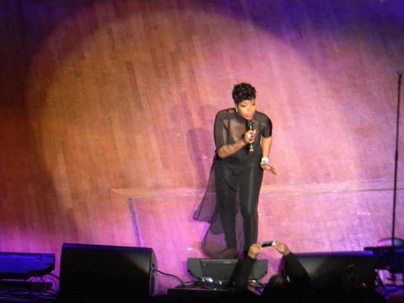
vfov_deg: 3.6
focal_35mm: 414
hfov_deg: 4.8
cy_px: 152
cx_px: 202
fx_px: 4832
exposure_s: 1/102
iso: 800
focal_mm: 75
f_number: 5.4
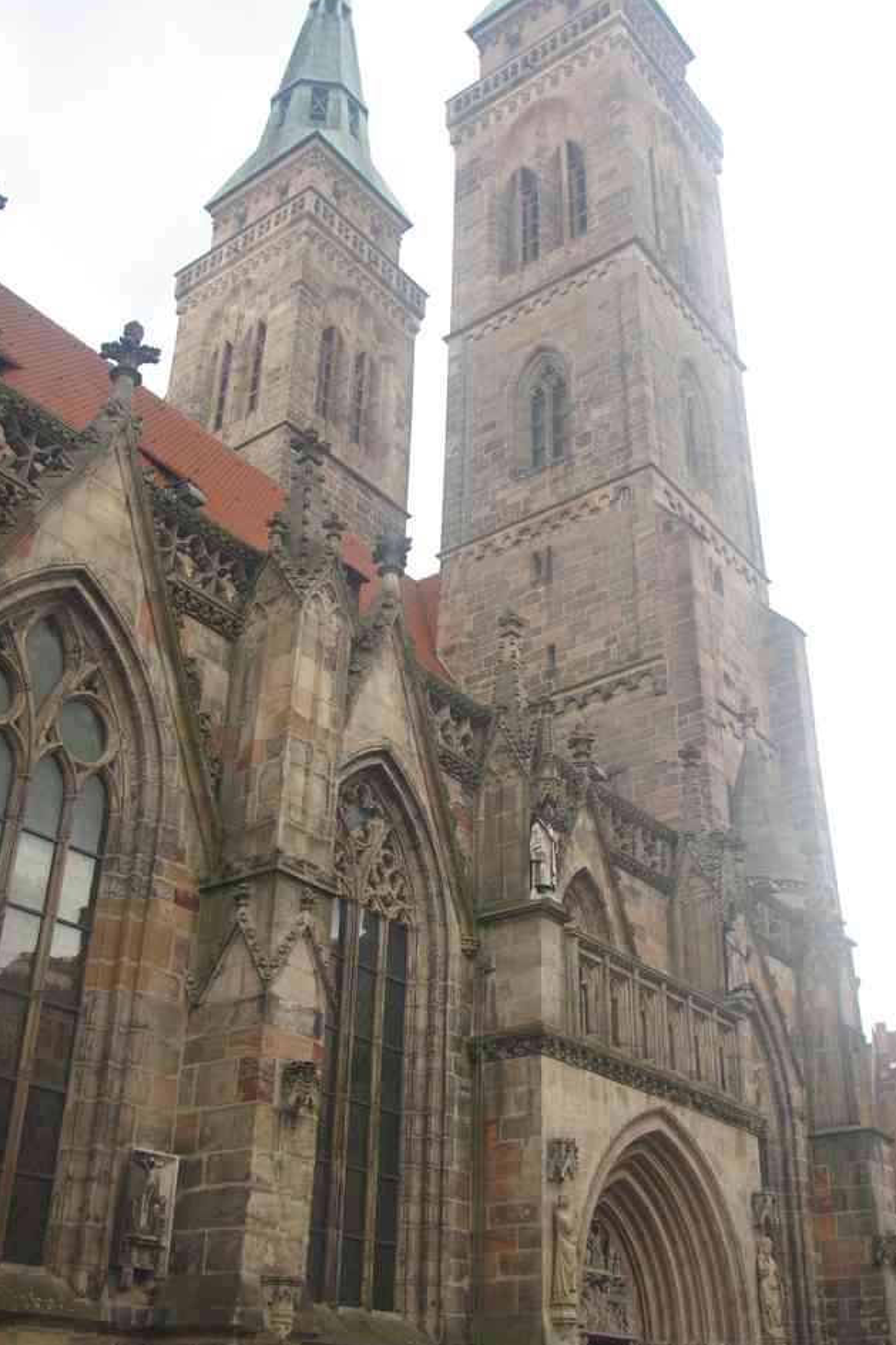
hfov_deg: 36.4
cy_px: 676
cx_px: 446
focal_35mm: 37
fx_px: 1364
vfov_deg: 52.5
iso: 200
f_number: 5.6
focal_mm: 23
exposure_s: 1/50
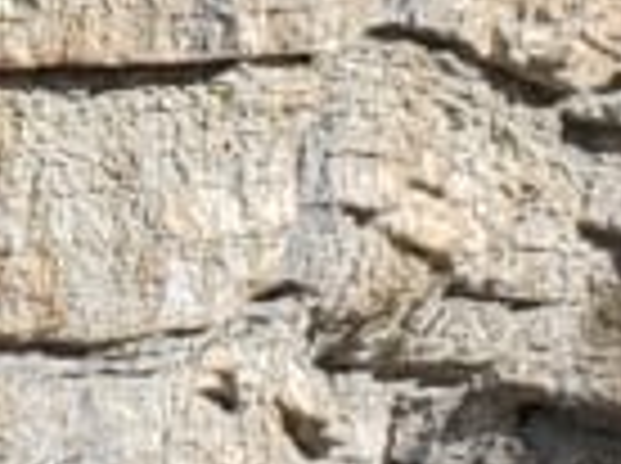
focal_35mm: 193
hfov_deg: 9.1
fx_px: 3456
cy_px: -851
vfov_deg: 7.0
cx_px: -940
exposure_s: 1/1644
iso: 50
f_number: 2.4
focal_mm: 4.3
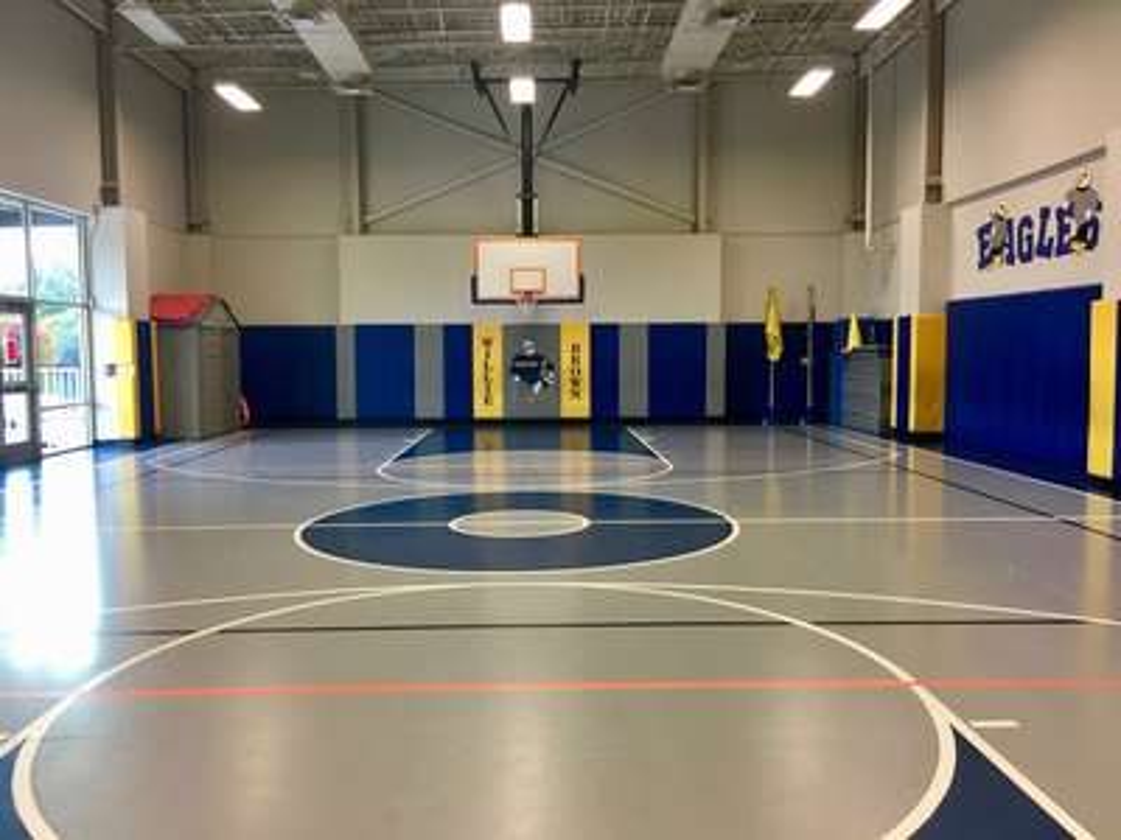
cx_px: 560
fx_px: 939
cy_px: 420
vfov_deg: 48.2
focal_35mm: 29
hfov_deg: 61.7
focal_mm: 4.15
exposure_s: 1/30
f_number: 2.2
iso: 40
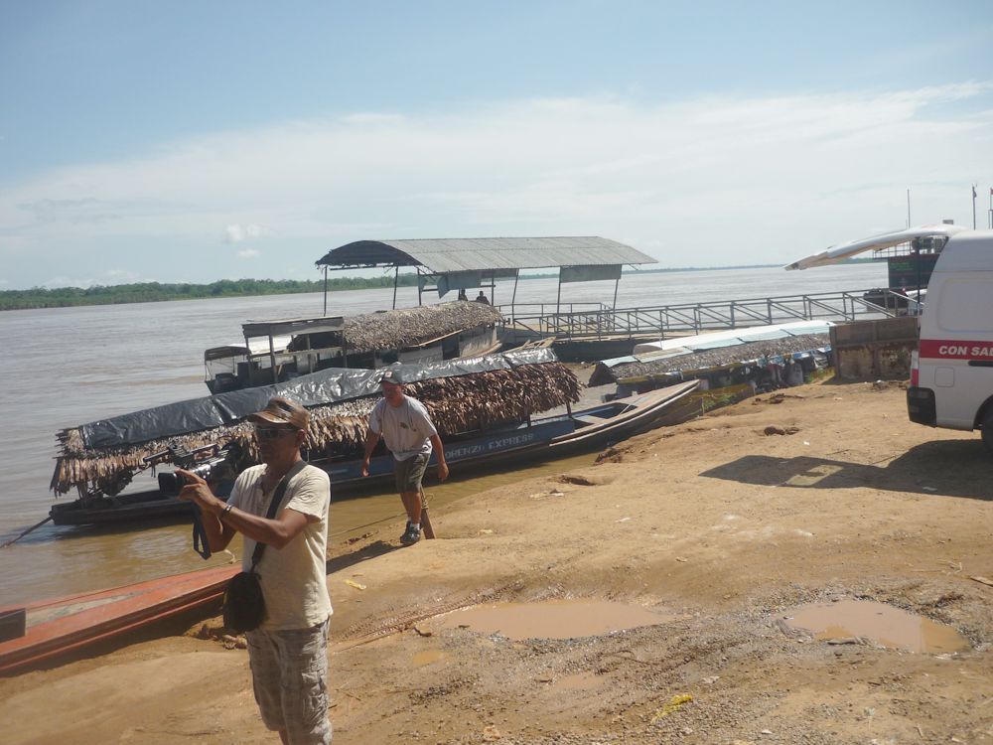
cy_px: 372
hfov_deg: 55.4
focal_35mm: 33
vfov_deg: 42.9
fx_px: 947
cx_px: 496
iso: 100
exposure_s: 1/320
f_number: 8
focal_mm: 5.5
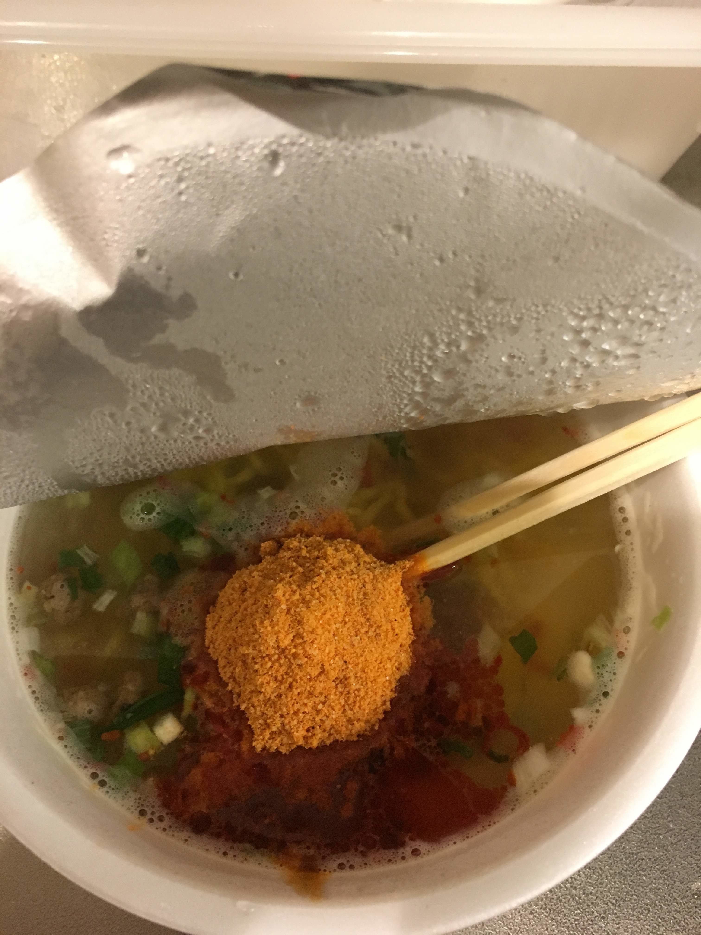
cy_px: 468
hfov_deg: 48.2
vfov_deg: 61.7
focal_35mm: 29
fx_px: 783
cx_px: 350
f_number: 2.2
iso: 200
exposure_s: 1/17
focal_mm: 4.15
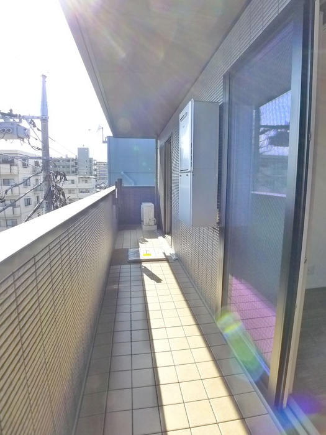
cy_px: 218
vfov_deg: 71.6
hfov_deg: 56.8
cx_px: 163
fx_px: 301
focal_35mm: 24
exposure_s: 1/500
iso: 400
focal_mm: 5.1
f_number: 3.2
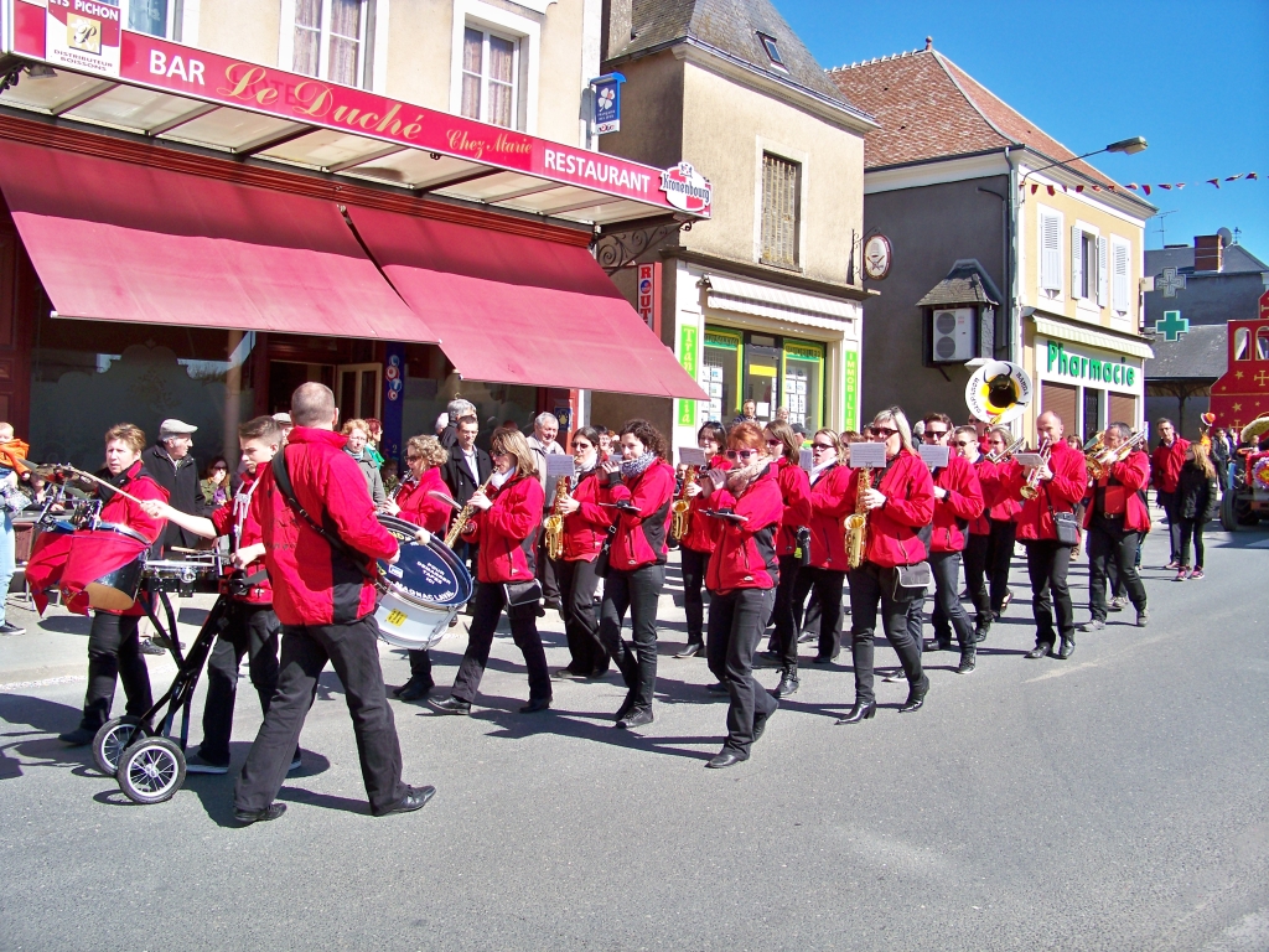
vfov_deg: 42.9
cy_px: 476
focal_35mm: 33
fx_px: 1210
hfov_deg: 55.4
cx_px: 634
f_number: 2.8
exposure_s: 1/800
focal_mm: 5.85
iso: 100
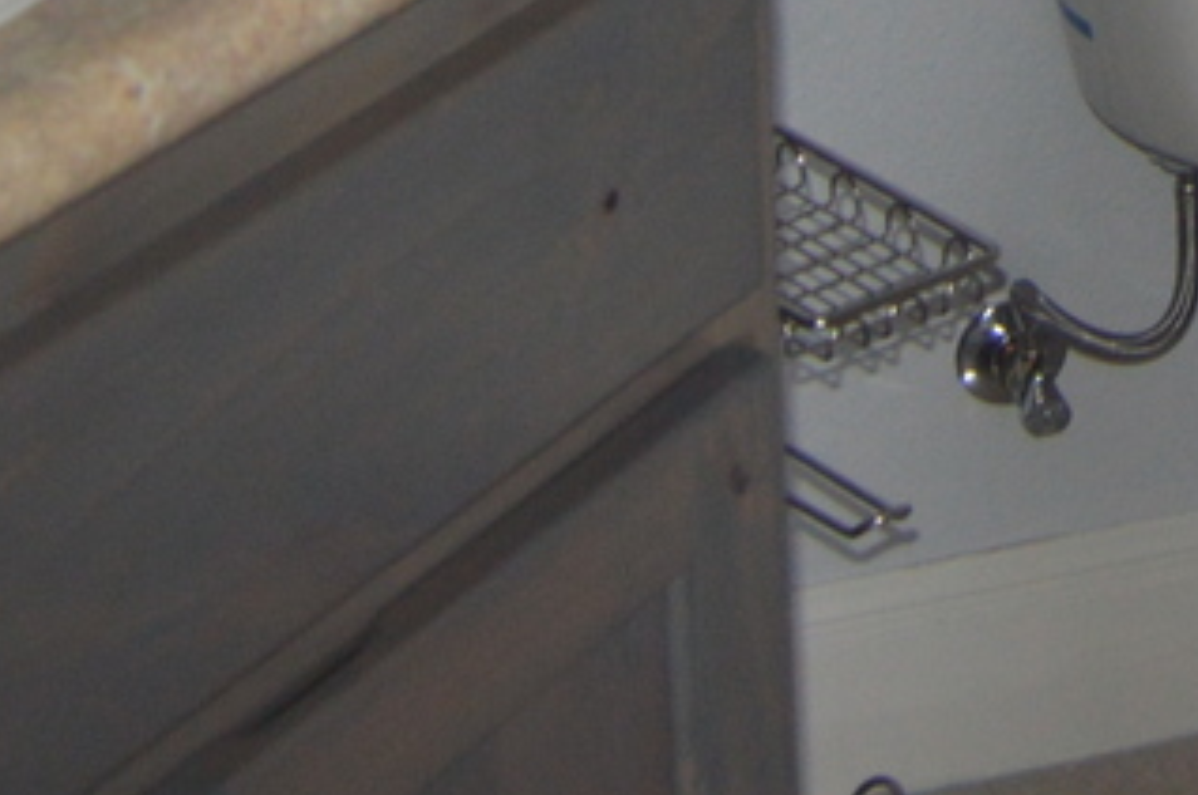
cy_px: -1093
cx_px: 1865
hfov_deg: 13.9
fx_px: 4585
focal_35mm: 138
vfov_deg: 9.0
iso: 560
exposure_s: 1/60
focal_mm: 18
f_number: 3.5
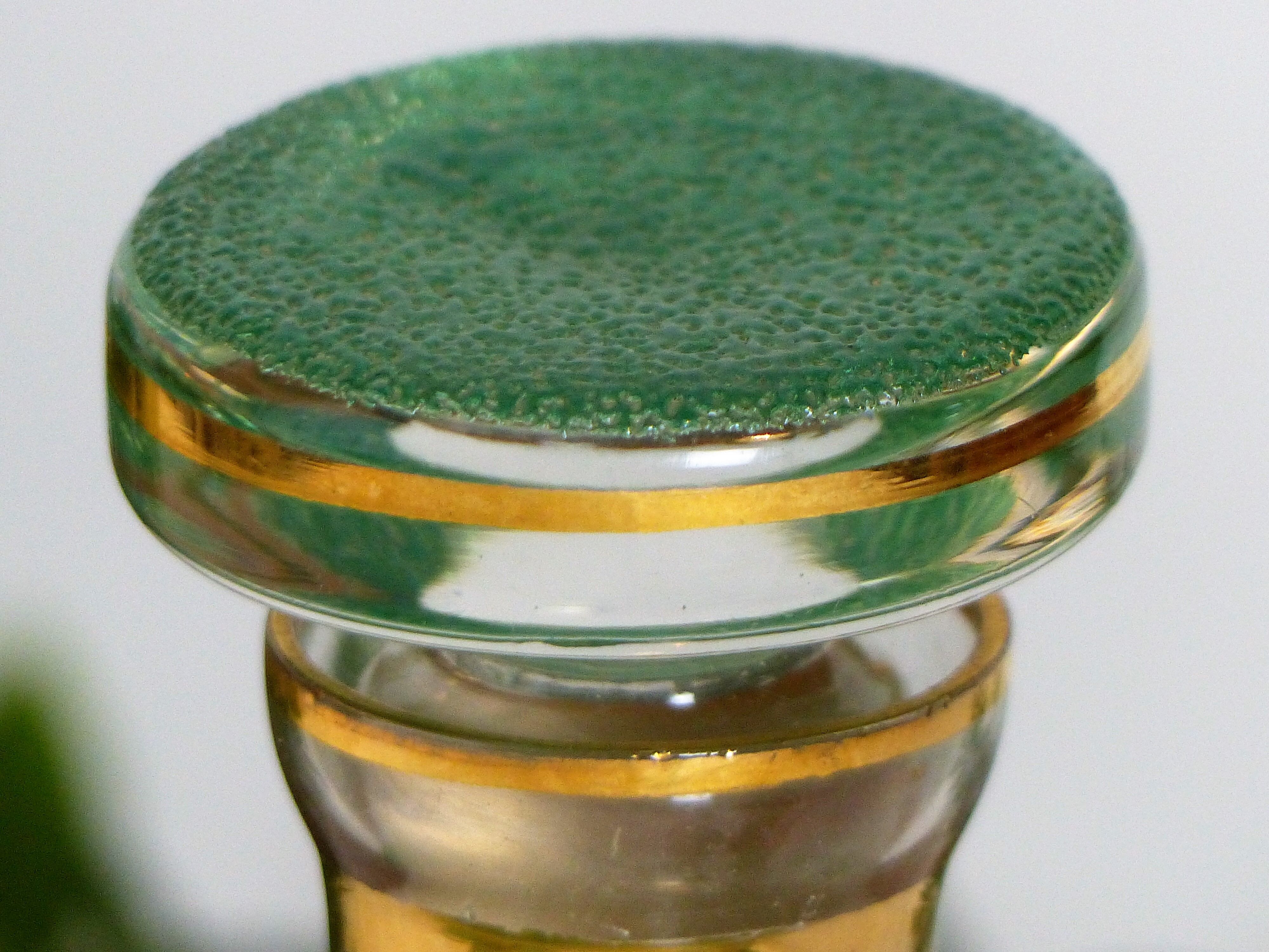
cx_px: 634
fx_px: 24195
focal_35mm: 660
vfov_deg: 2.3
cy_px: 476
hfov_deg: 3.0
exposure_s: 1/60
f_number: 2.8
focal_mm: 108
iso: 400
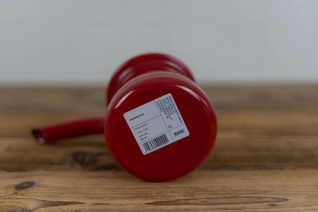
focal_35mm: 50
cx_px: 159
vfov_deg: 27.0
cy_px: 106
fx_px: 442
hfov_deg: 39.6
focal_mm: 50
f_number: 2
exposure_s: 1/160
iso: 200
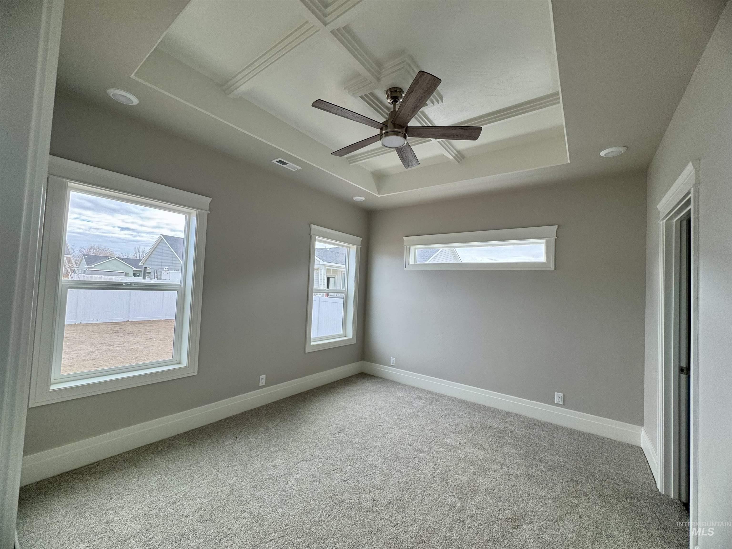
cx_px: 366
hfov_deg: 102.1
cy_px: 274
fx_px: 296
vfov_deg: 85.7
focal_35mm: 14
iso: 64
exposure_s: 1/99
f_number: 2.2
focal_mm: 2.22
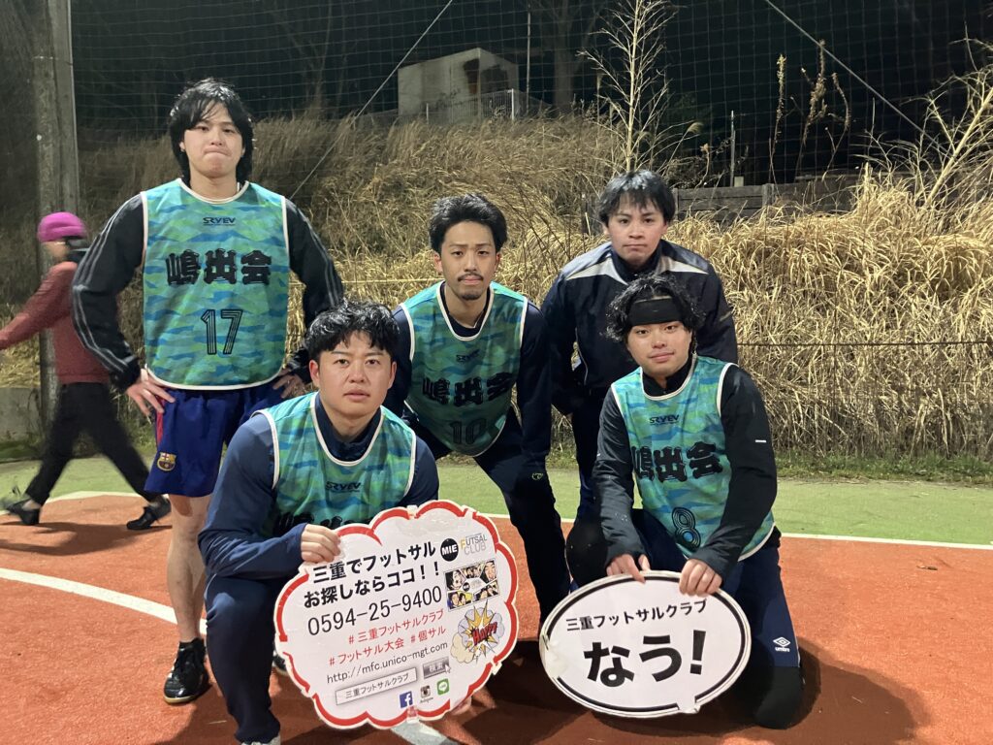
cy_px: 372
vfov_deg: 49.7
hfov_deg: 63.4
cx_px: 496
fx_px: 803
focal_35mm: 28
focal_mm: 3.99
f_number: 1.8
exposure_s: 1/30
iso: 640
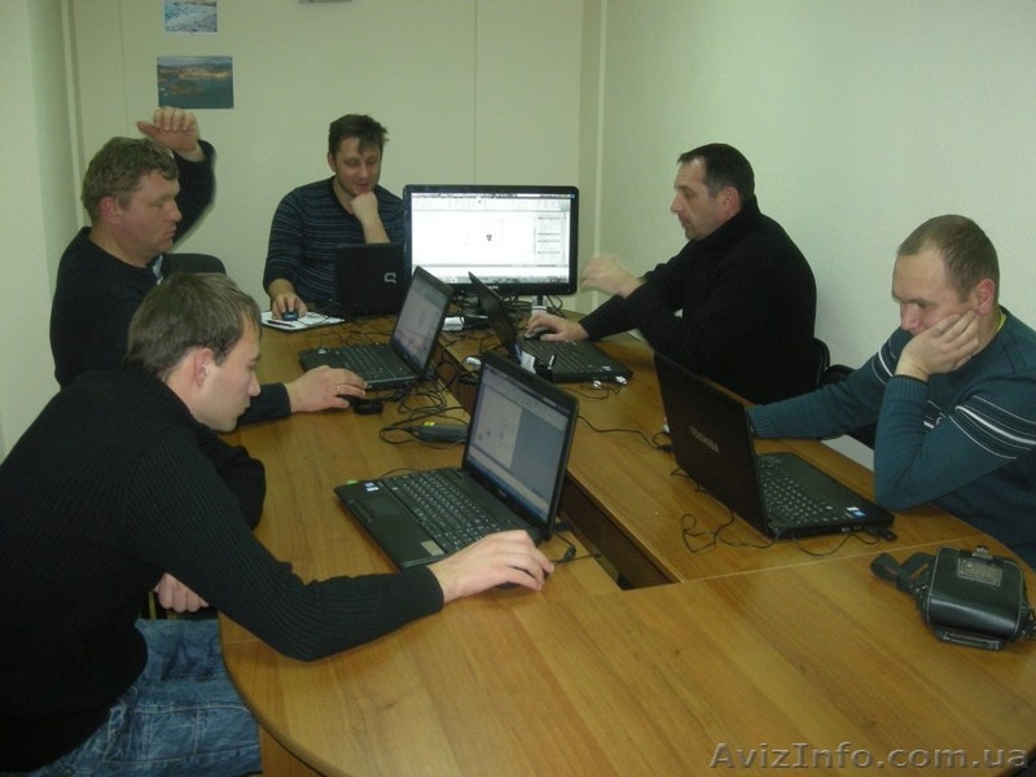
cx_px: 518
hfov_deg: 52.6
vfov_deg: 40.7
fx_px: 1047
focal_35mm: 35
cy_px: 388
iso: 165
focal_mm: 5.7
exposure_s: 1/31.5
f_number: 2.8
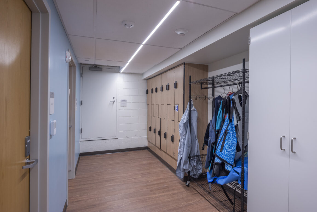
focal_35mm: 20
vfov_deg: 62.0
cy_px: 106
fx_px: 176
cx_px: 158
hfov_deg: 84.0
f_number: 10
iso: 400
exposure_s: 1/10
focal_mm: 20
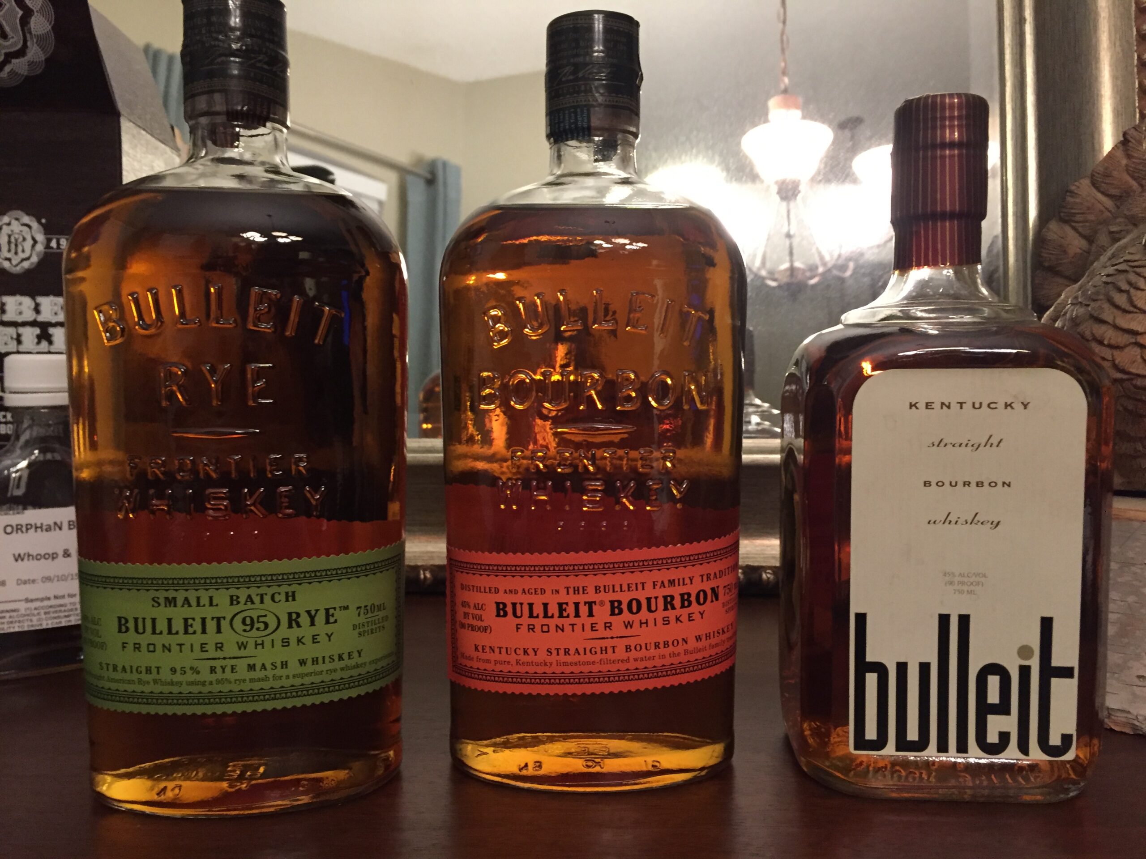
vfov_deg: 48.2
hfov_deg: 61.7
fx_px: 960
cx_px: 573
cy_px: 430
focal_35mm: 29
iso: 250
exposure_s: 1/17
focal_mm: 4.15
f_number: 2.2
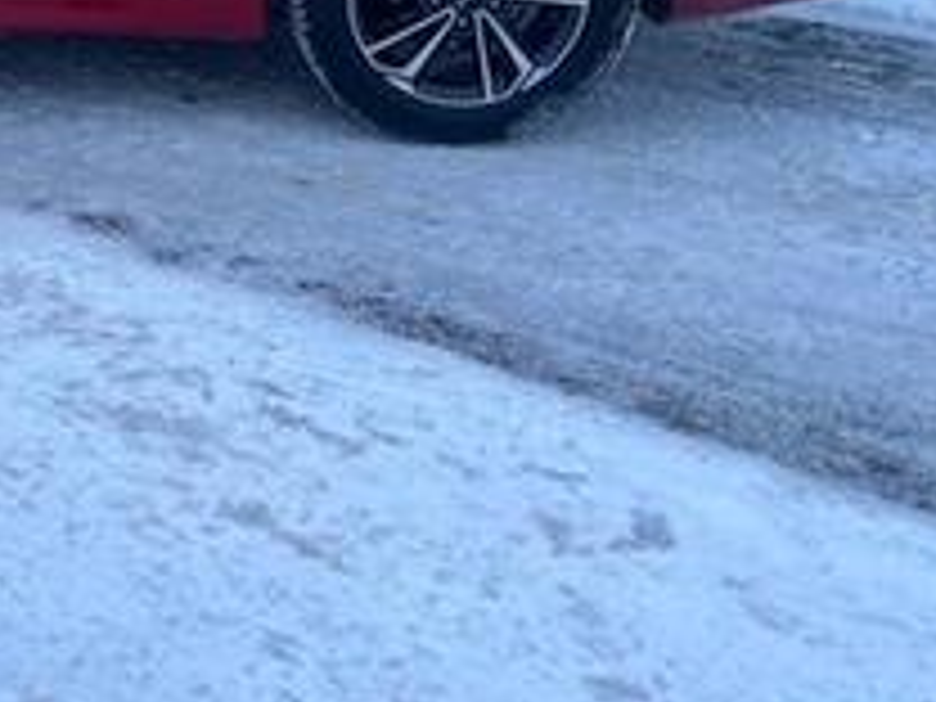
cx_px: -108
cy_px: -14
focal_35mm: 63
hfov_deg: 27.9
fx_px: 1703
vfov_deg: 22.3
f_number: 1.5
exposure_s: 1/121
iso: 80
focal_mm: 5.7
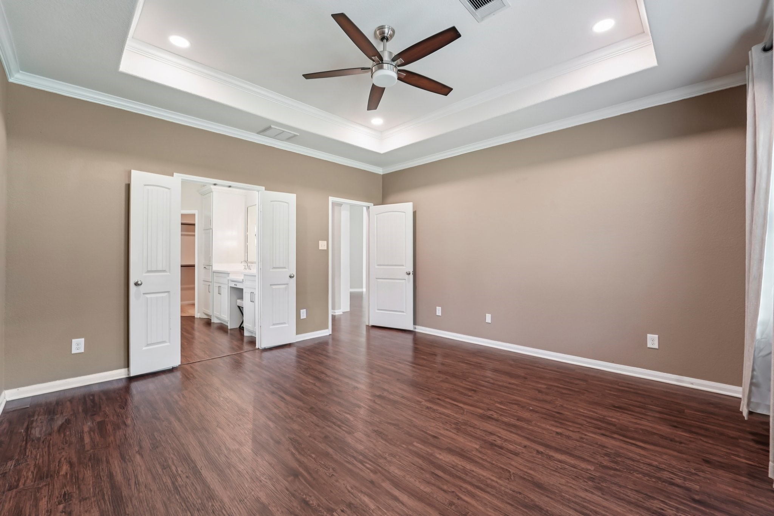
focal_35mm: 14
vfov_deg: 81.2
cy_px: 258
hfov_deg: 104.3
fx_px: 301
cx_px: 387
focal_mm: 14
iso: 500
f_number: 8
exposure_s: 1/13
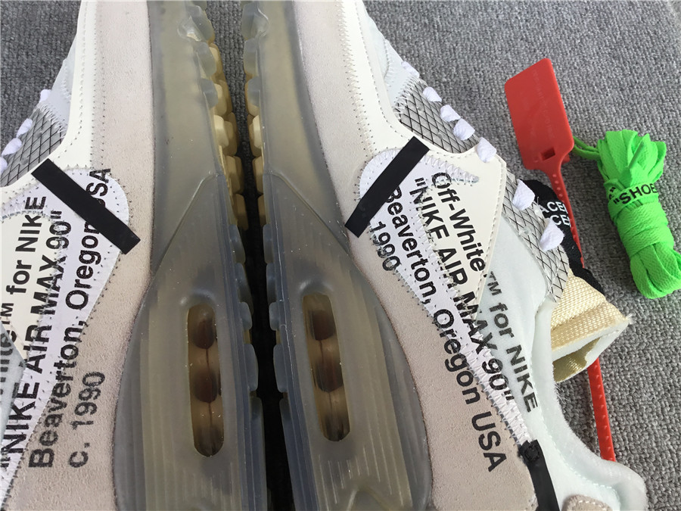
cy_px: 256
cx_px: 340
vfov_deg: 45.4
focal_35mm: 31
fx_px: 610
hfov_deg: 58.4
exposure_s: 1/281
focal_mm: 3.3
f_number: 2.4
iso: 25
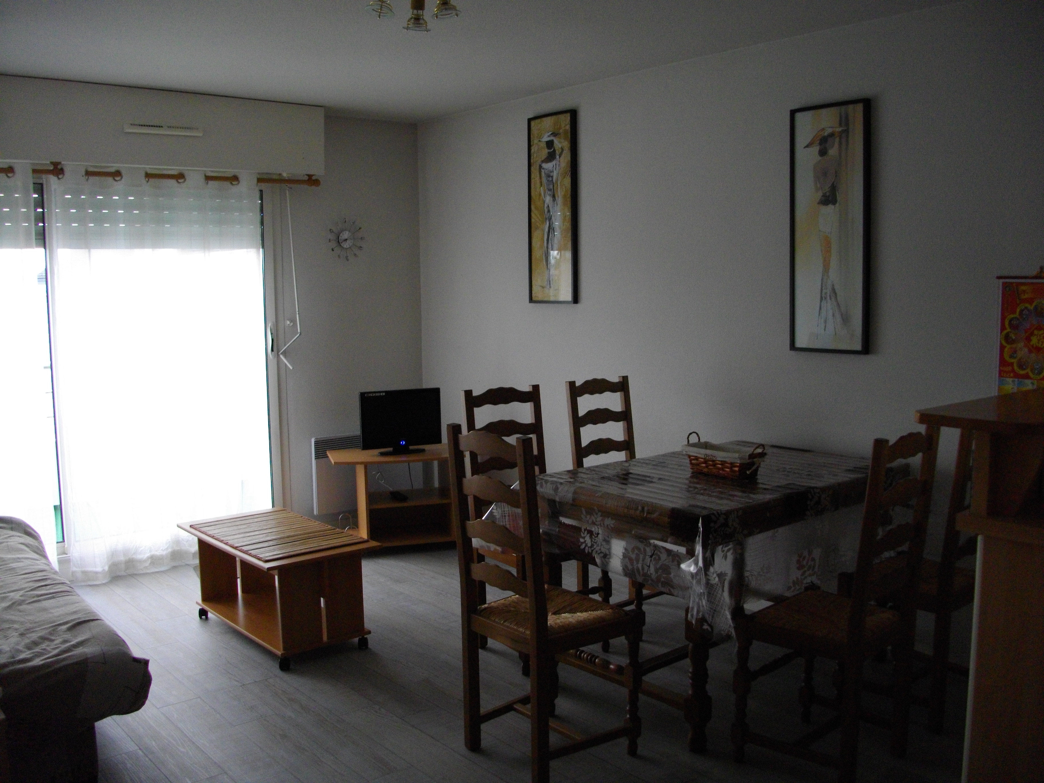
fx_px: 935
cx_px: 522
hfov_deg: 58.4
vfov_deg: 45.4
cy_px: 392
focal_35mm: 31
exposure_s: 1/125
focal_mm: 5.7
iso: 200
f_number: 2.9
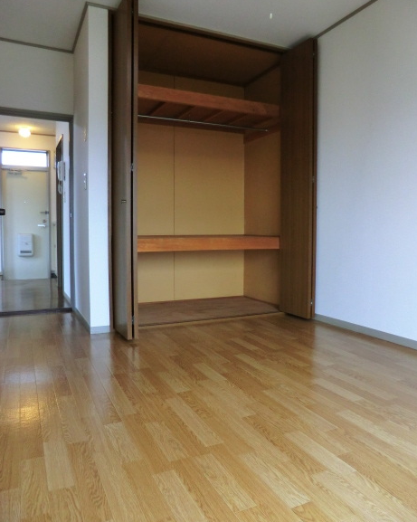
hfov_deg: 54.9
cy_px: 248
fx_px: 401
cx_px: 212
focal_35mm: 26
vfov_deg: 66.0
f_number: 3.2
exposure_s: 1/60
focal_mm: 4.3
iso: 200
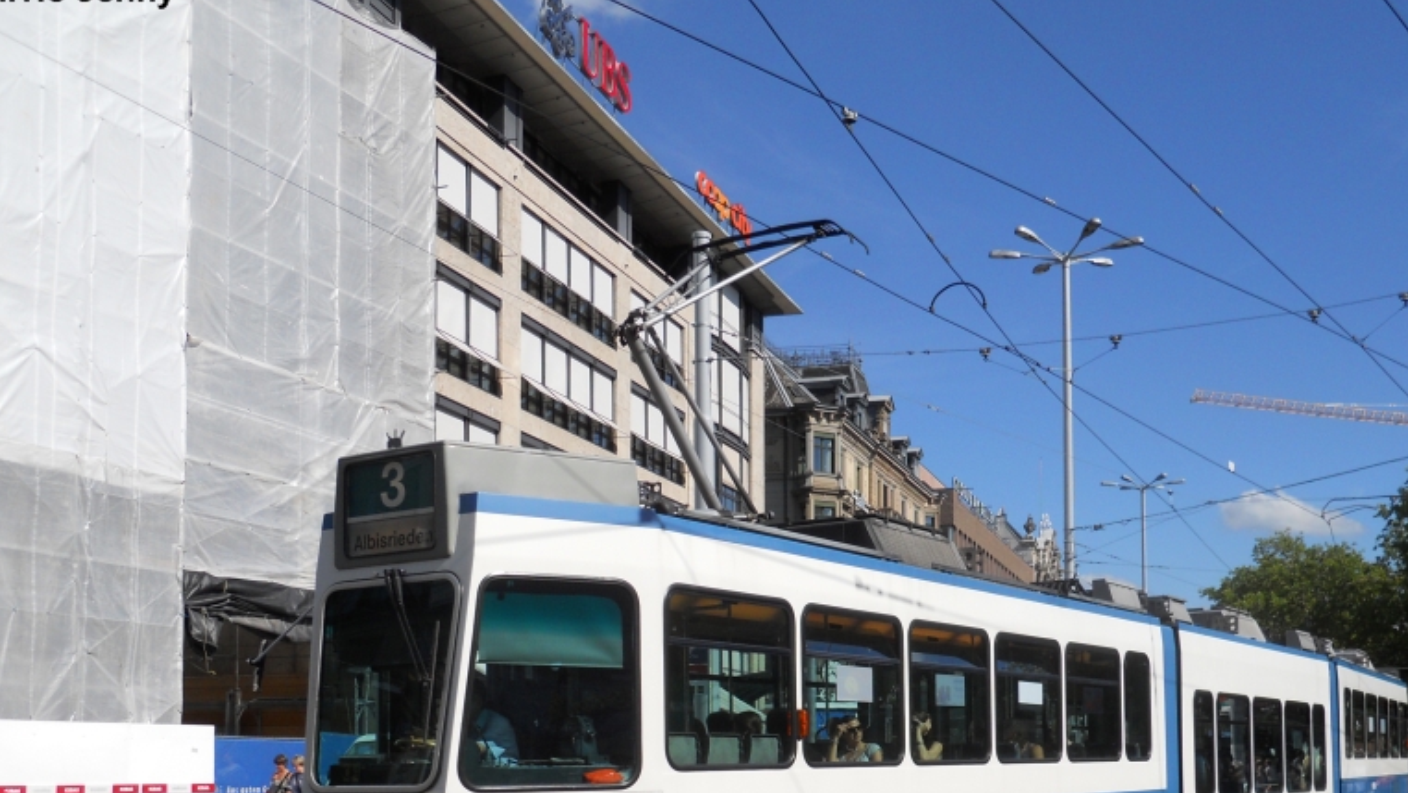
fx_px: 1531
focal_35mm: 41
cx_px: 835
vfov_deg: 28.2
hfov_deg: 49.1
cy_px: 680
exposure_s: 1/500
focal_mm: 5
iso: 80
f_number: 5.4
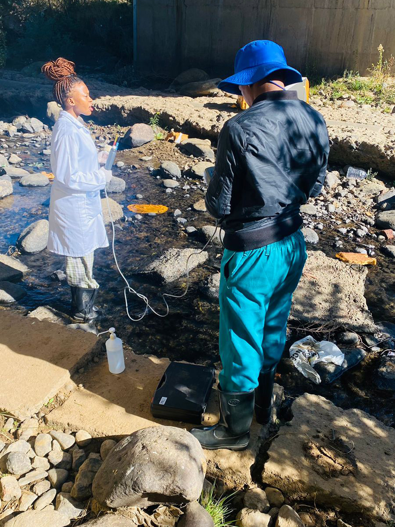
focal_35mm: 29
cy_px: 264
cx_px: 198
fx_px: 441
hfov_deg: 48.2
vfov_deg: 61.7
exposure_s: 1/1464
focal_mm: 4.15
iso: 32
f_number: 2.2
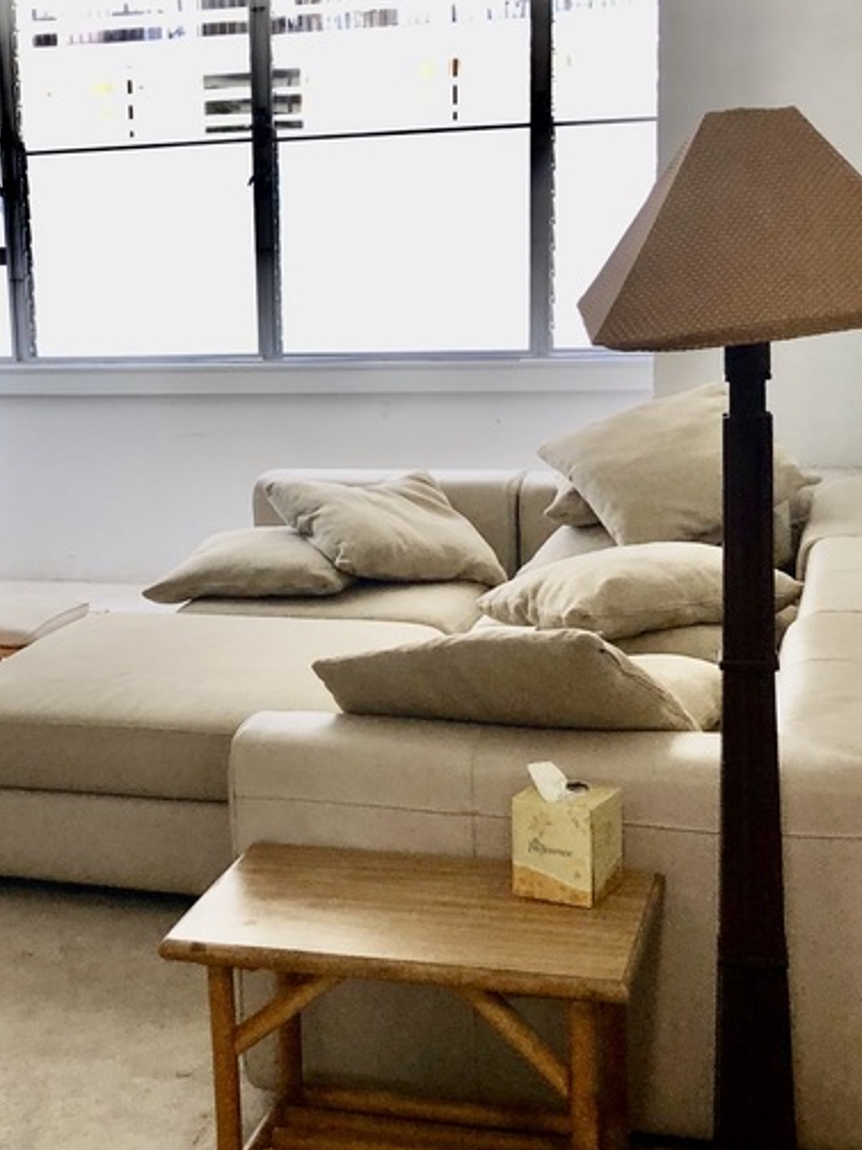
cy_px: 597
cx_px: 174
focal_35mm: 57
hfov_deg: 25.2
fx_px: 1893
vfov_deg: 33.8
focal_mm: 3.99
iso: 25
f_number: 1.8
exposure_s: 1/30
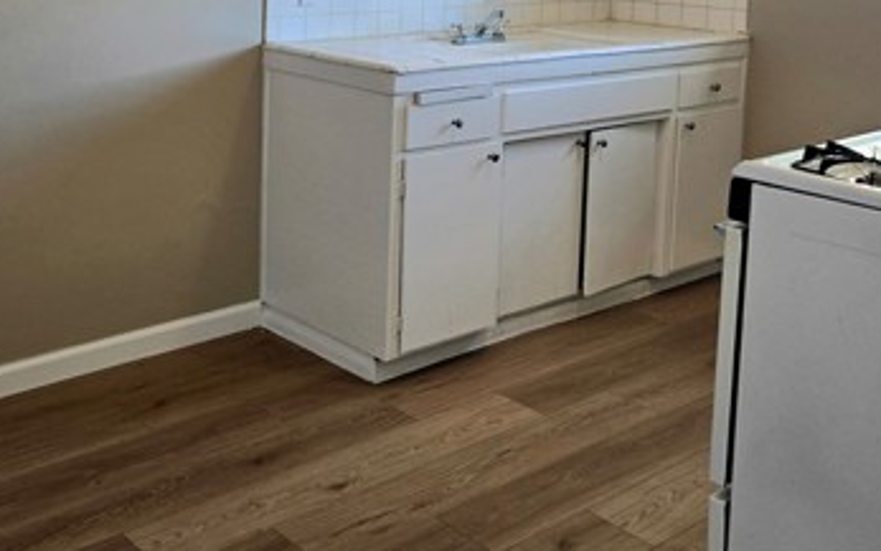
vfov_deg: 27.4
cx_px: 287
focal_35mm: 45
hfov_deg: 43.7
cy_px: 41
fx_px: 1081
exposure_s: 1/120
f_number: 1.8
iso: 64
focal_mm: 5.4
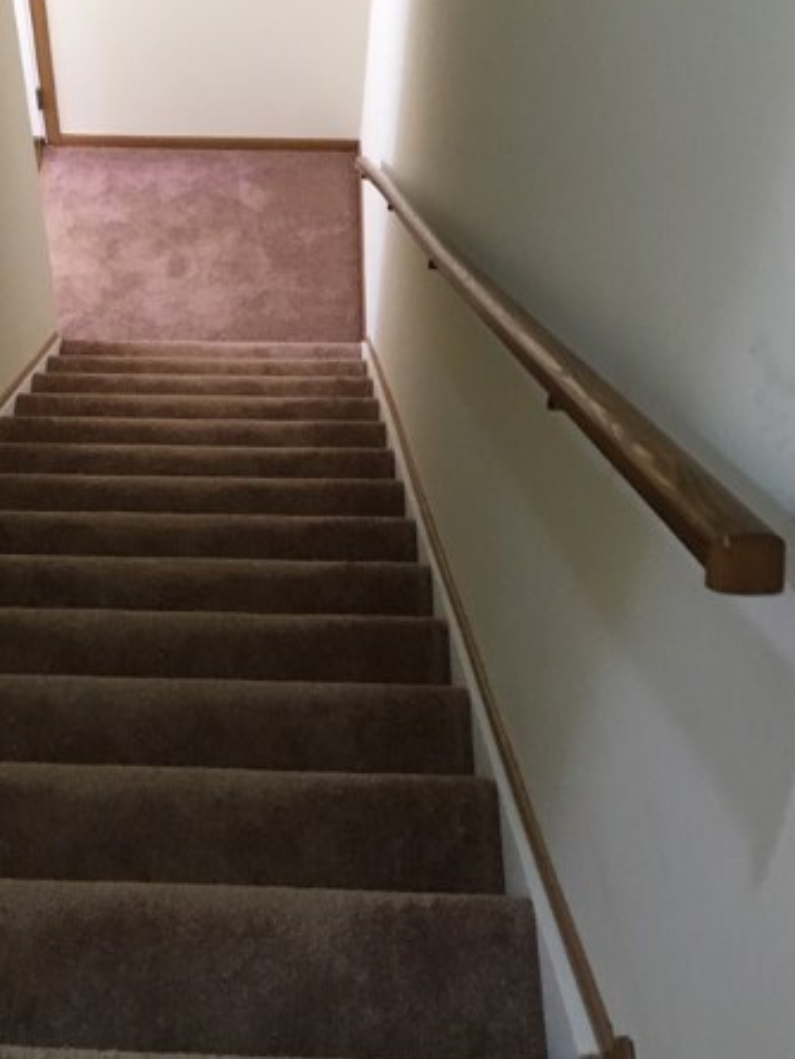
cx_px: 209
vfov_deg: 37.3
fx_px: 1530
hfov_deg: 28.7
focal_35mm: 50
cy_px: 269
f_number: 2.2
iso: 100
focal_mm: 4.15
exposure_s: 1/30
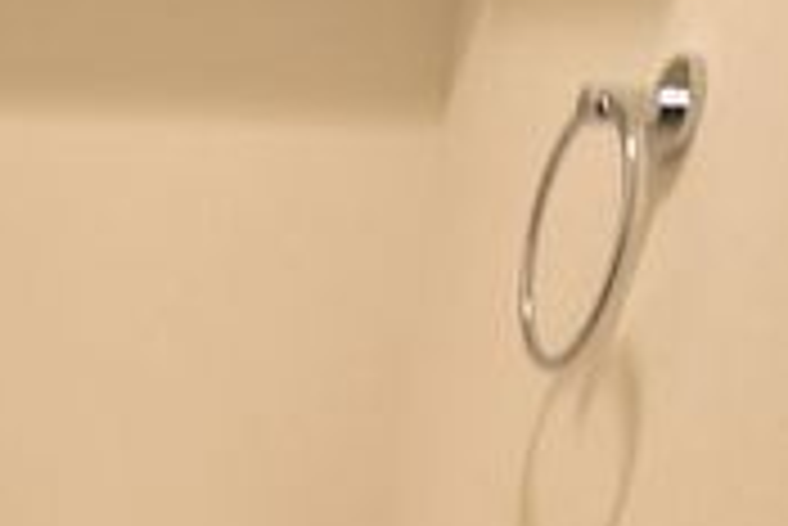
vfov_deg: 22.4
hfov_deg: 42.0
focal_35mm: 44
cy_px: 872
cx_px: 131
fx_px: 964
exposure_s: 1/5
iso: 100
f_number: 4.5
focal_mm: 8
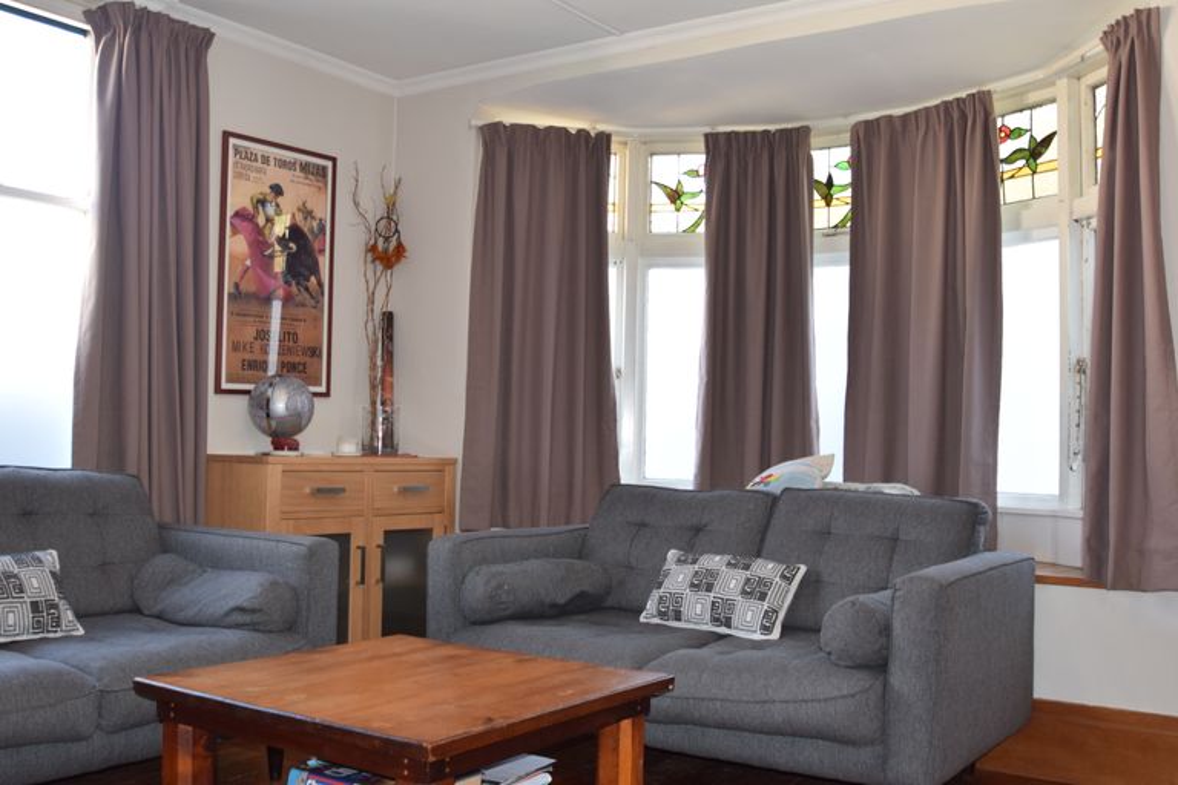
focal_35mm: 36
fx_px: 1178
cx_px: 589
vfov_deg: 36.9
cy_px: 392
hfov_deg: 53.1
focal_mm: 24
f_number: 5
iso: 800
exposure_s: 1/100
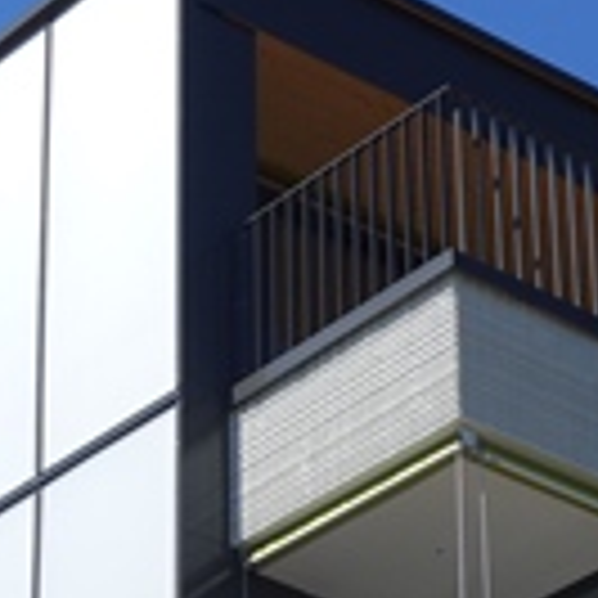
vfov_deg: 8.7
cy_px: 594
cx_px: -243
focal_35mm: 201
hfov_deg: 8.5
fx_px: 3928
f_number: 3.5
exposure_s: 1/2000
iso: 80
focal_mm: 11.8
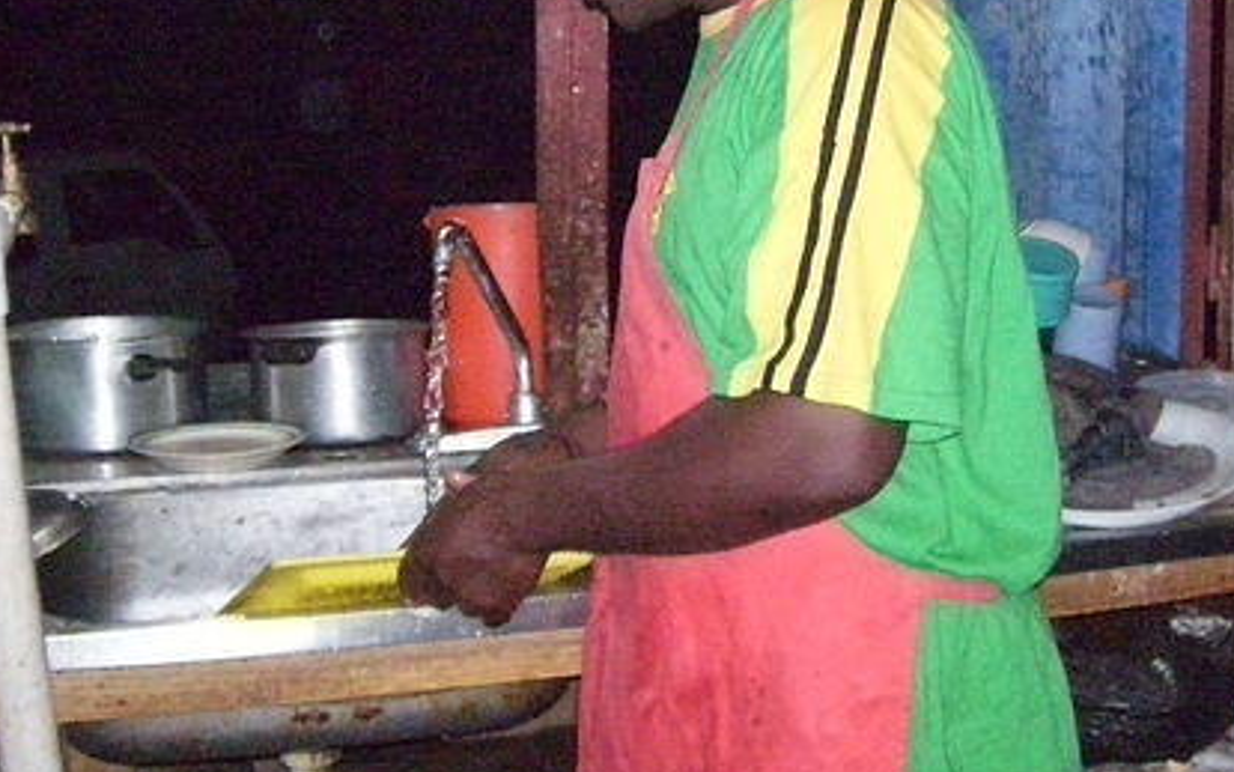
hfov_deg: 34.5
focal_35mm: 59
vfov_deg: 21.7
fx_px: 1985
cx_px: 700
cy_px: 122
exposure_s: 1/125
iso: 1250
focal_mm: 6
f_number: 2.7
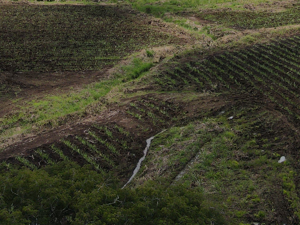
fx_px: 598
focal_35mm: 69
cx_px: 207
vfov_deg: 19.4
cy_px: -79
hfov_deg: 27.9
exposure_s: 1/1500
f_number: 2.8
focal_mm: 4.5
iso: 100
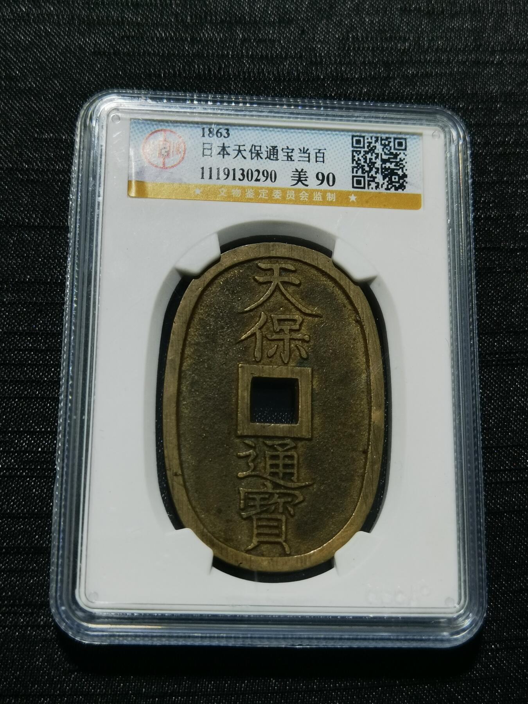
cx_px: 264
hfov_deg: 26.6
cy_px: 352
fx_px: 1119
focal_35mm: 55
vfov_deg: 34.9
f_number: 1.9
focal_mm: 6.67
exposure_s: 1/100
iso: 64
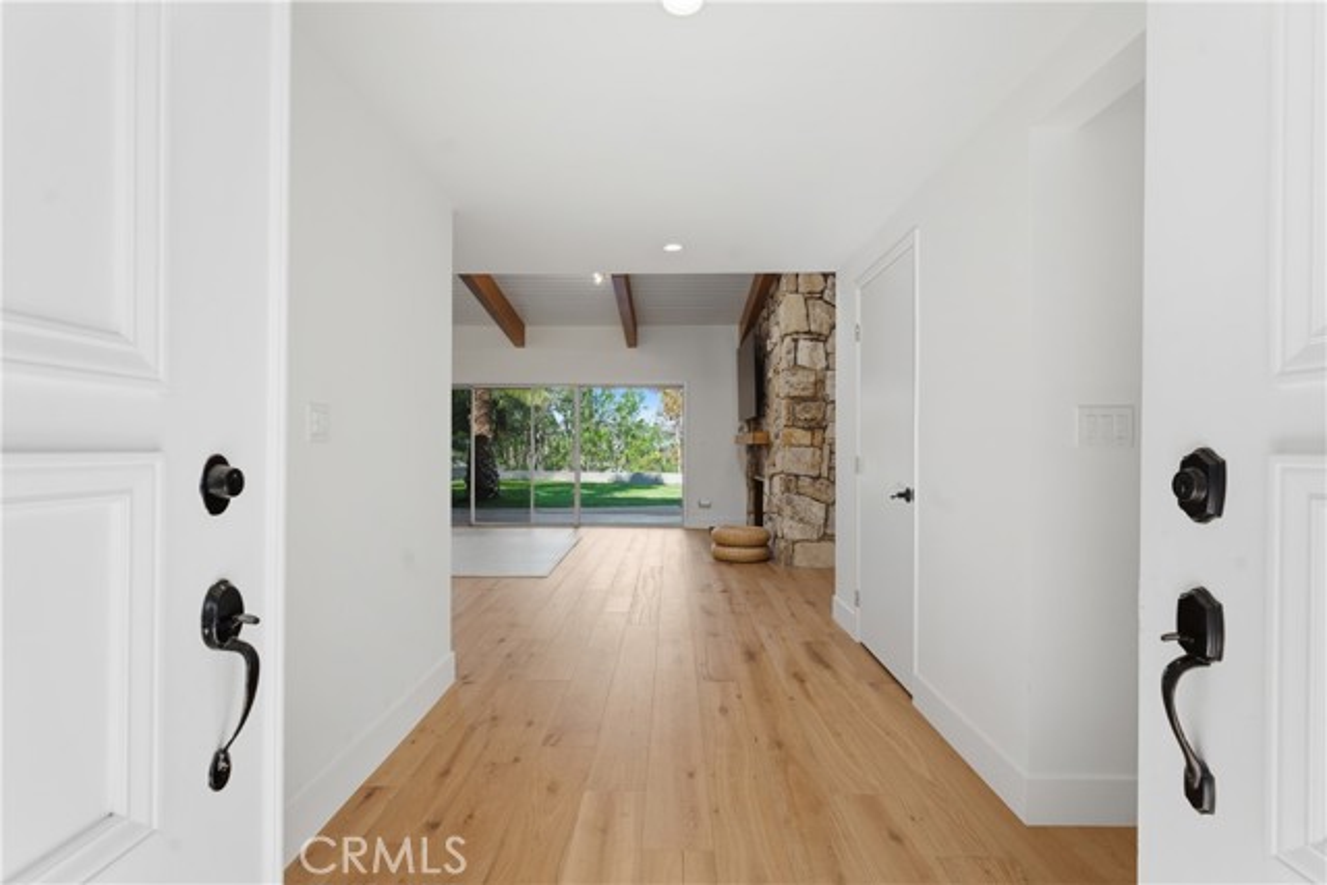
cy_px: 442
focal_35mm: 17
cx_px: 664
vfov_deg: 71.1
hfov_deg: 93.9
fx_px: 619
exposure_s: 1/160
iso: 125
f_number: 8
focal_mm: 16.8
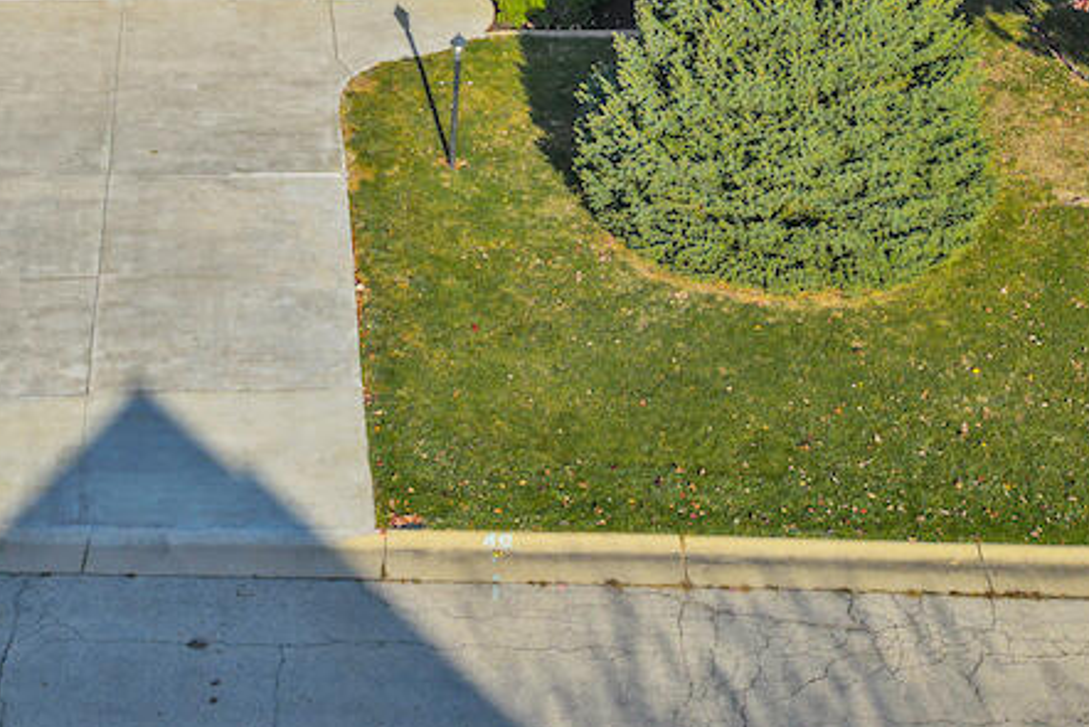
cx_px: 276
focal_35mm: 76
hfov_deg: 26.3
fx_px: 2300
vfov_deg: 17.3
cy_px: -106
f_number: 2.8
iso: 160
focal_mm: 14.45
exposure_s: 1/2500
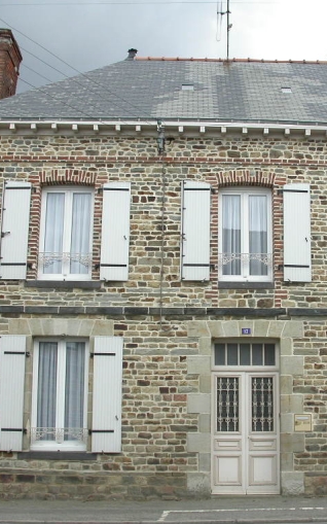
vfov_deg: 37.5
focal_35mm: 54
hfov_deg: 23.8
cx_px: 231
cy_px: 263
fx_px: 770
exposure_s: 1/195
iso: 100
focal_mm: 7.85
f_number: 5.3
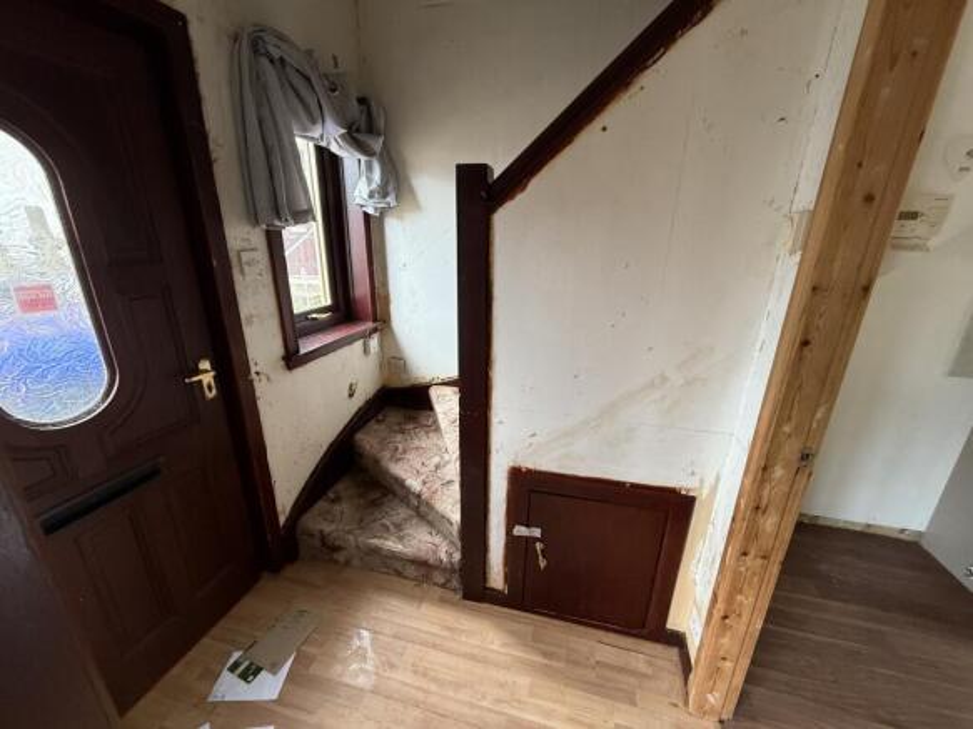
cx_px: 486
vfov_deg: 85.7
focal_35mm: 14
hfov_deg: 102.1
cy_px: 364
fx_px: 393
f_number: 2.2
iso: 320
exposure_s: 1/96
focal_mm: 2.22
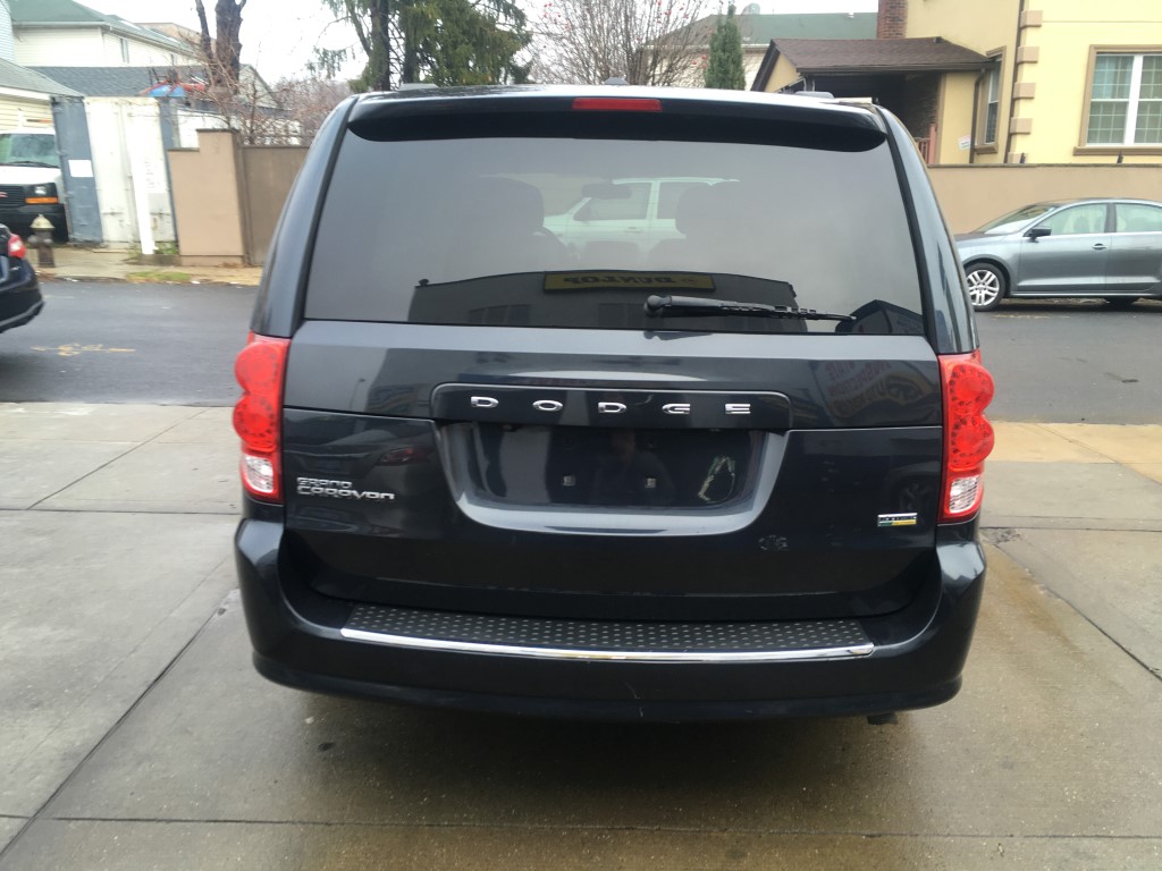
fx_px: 973
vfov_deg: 48.2
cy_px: 436
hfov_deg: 61.7
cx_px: 581
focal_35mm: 29
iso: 25
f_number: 2.2
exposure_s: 1/120
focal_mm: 4.15
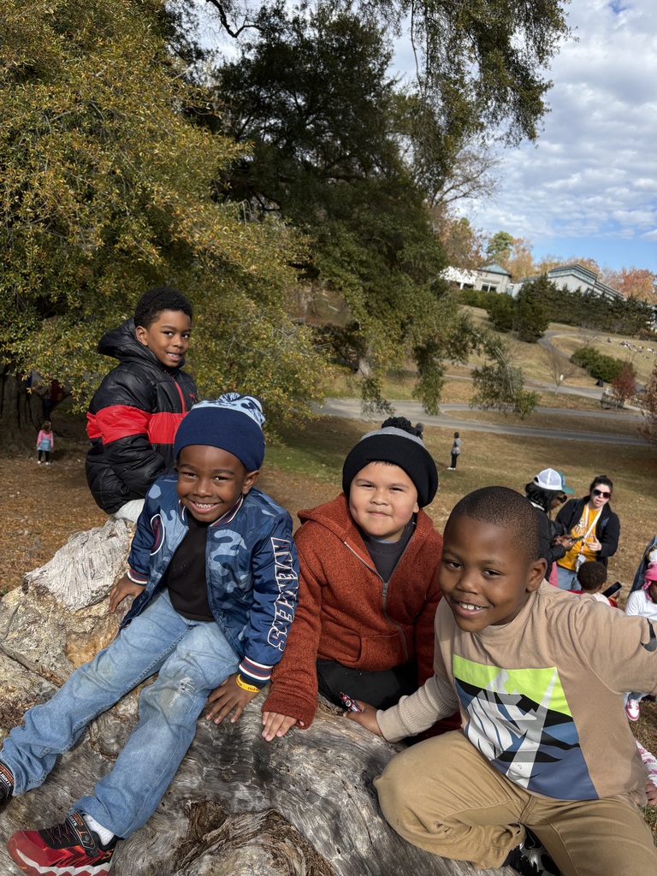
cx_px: 328
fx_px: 658
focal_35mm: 26
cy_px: 438
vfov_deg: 67.3
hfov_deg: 53.1
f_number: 1.6
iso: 50
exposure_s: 1/1420
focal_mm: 5.96
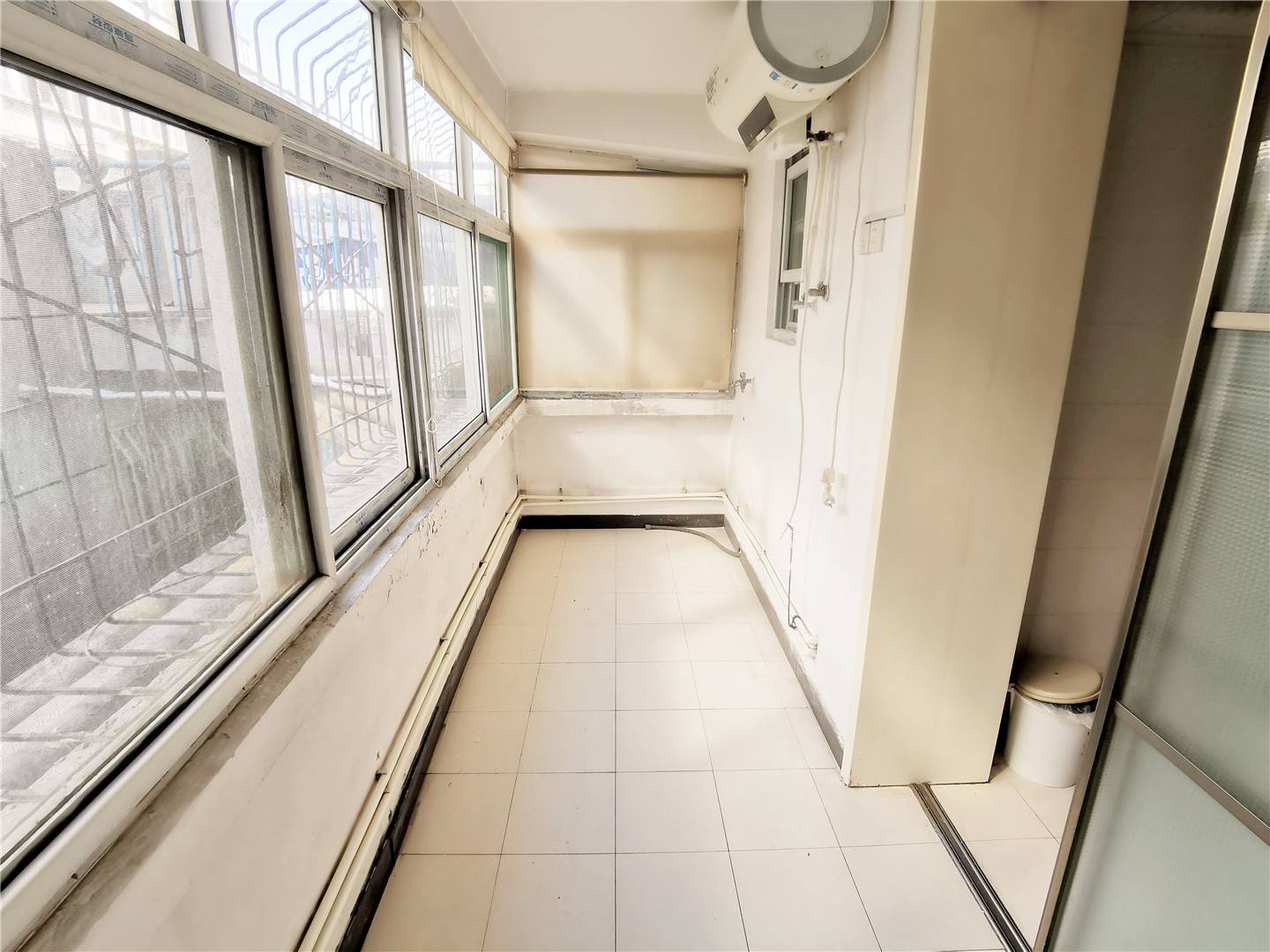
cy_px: 476
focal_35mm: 17
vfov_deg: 74.7
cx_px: 635
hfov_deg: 91.0
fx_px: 624
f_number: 2.2
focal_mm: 2.26
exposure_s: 1/100
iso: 80
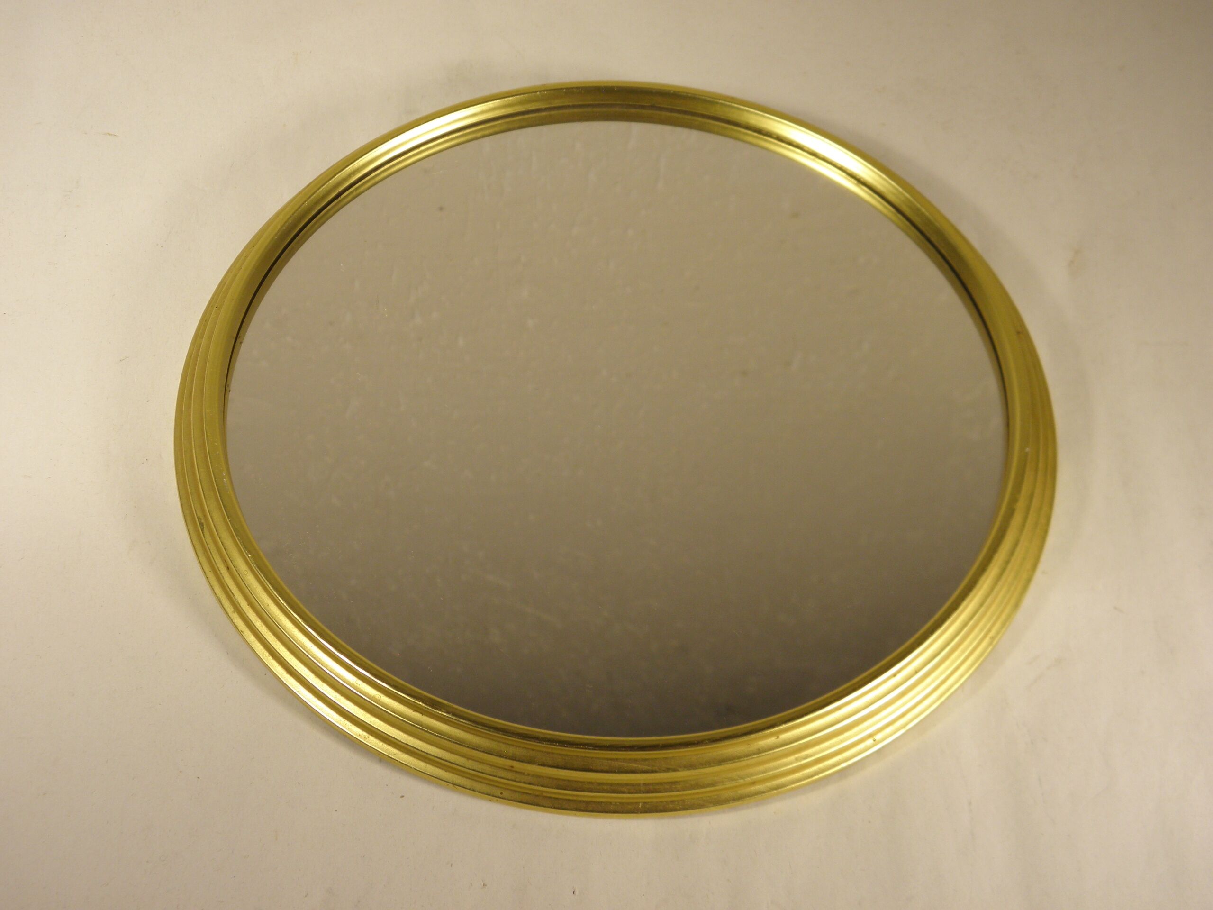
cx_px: 606
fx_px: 1542
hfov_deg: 42.9
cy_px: 455
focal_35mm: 44
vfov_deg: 32.9
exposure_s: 1/60
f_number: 3.9
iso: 100
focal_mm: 7.9
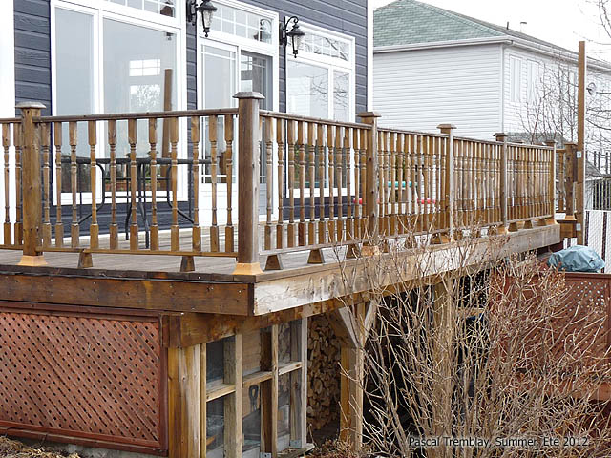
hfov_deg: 33.8
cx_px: 306
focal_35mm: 57
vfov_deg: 25.7
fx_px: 1006
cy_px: 229
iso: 100
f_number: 4
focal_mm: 5.8
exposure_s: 1/125
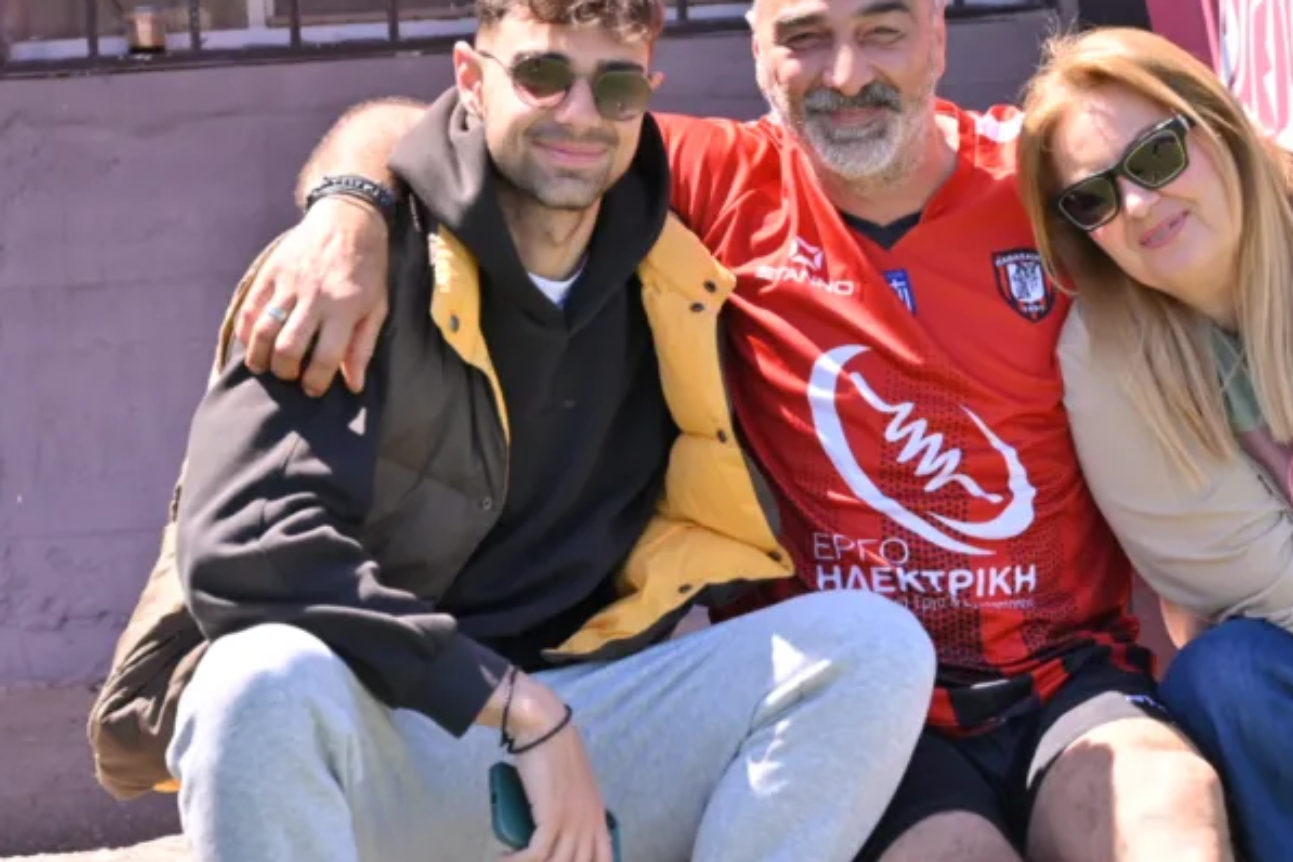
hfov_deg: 17.0
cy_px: 270
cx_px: 884
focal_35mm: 120
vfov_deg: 11.4
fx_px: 4310
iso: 400
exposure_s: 1/640
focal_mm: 70
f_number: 6.3
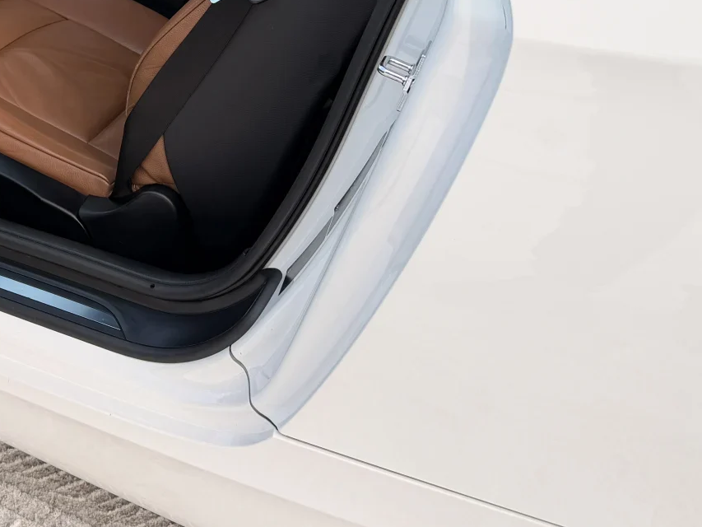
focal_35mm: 54
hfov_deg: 32.7
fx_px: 1095
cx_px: 1
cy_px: 11
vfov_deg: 25.8
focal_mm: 6.76
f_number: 1.78
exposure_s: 1/250
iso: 64
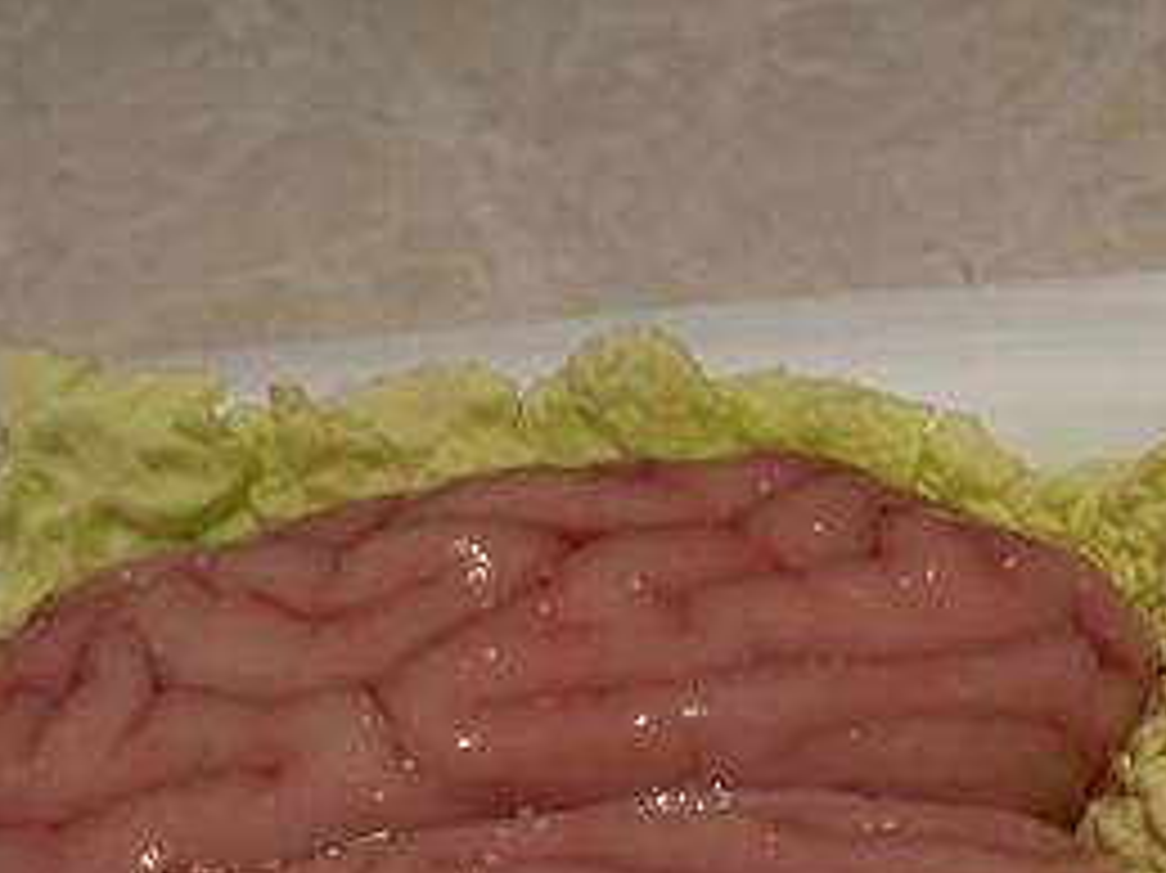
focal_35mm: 73
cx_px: 1130
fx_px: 2458
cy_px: 1033
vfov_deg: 19.1
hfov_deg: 25.5
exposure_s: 1/33
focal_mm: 4.73
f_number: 2.2
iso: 125
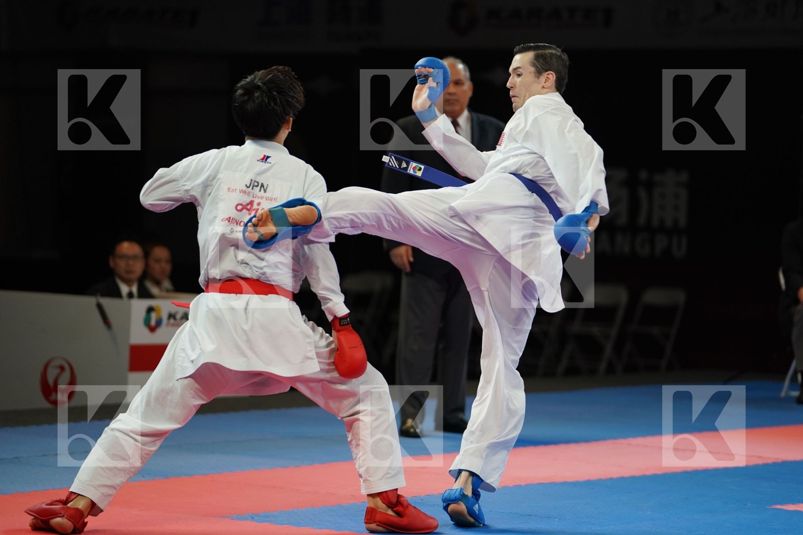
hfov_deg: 14.4
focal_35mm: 142
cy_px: 268
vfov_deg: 9.7
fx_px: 3167
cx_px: 402
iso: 1600
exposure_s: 1/1000
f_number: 2.8
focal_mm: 142
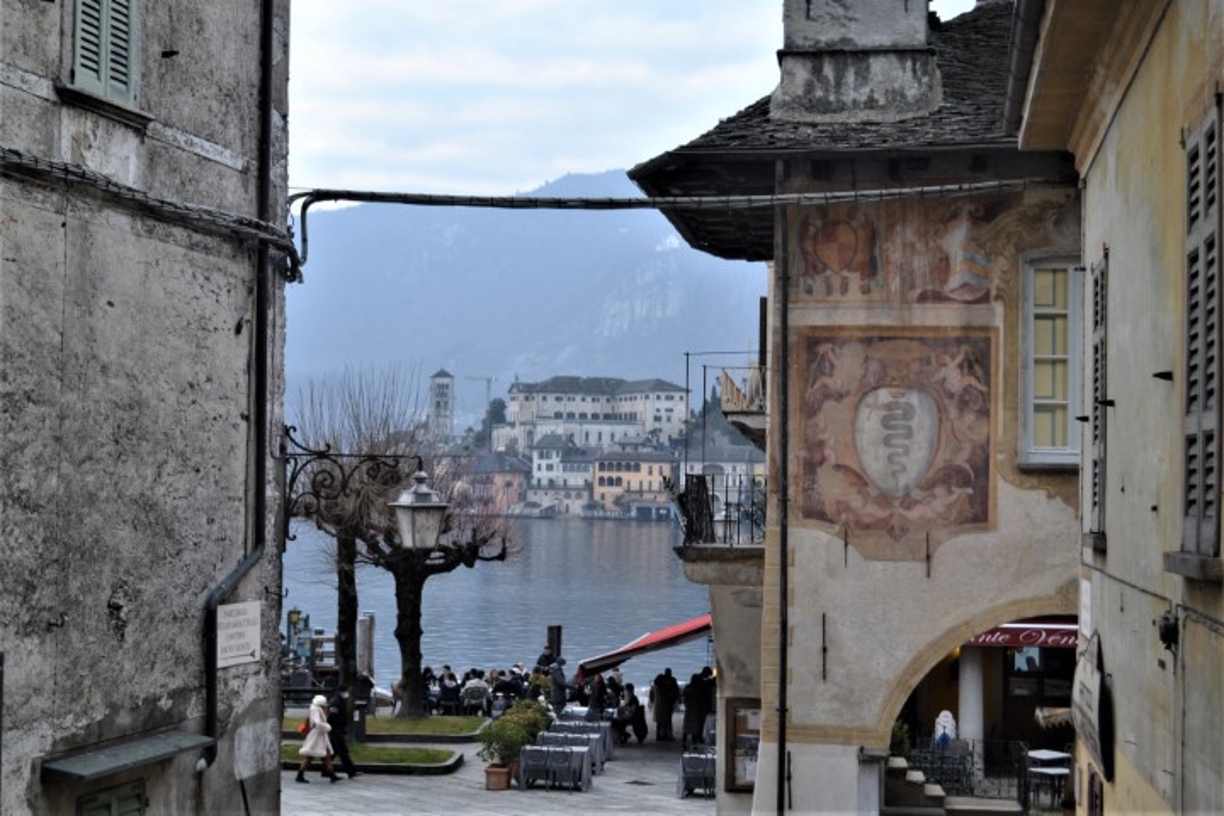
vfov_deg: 28.1
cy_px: 408
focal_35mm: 48
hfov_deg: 41.1
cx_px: 612
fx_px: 1632
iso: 400
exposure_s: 1/50
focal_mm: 32
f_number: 4.8
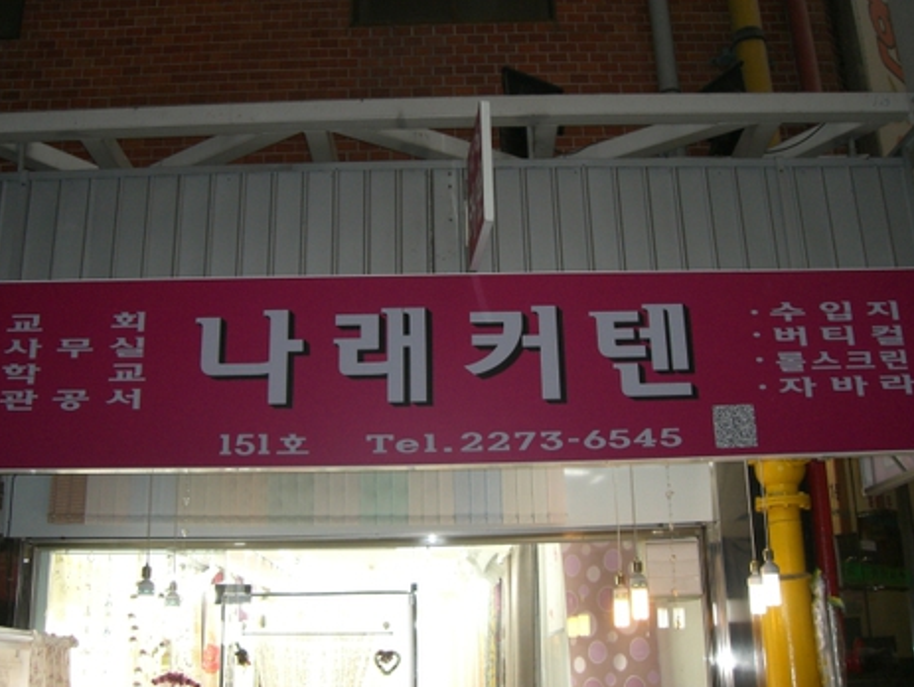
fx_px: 1083
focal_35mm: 41
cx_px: 448
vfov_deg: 35.2
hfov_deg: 45.7
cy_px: 321
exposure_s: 1/60
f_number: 2.7
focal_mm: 6.2
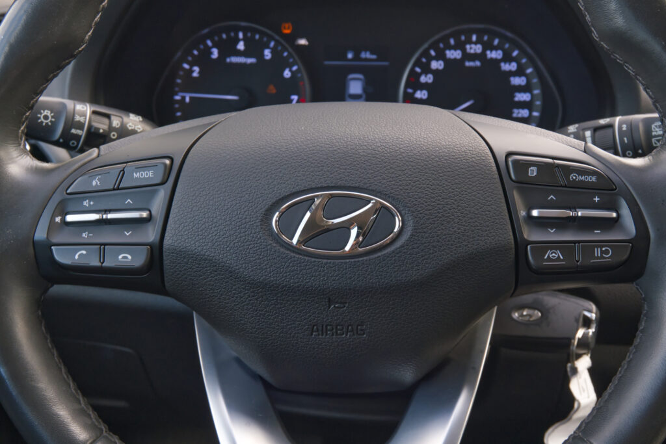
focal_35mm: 48
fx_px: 888
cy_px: 222
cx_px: 333
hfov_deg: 41.1
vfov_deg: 28.1
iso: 2000
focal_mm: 32.3
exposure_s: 1/125
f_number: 9
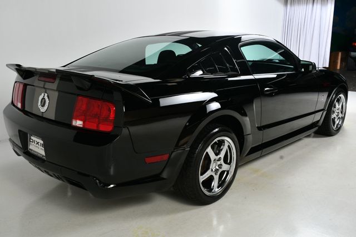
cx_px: 178
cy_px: 118
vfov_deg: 38.8
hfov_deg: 55.8
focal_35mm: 34
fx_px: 336
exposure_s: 1/160
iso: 100
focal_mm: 23
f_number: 10
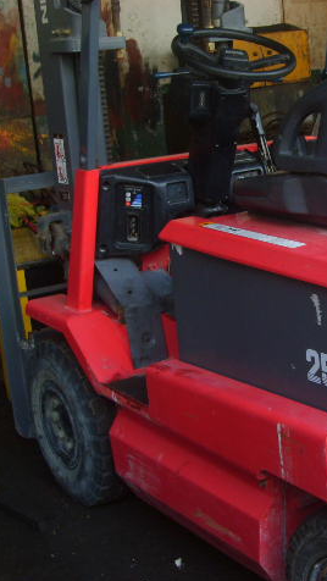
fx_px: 970
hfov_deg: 18.5
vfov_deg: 33.3
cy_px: 290
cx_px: 345
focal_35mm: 63
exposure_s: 1/45
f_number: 3
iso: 75
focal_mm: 7.2
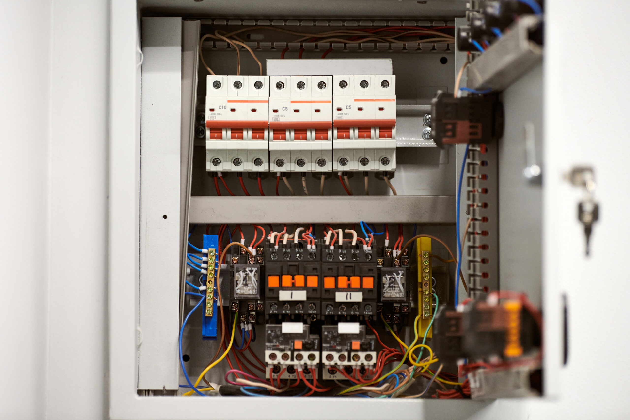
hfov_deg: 14.2
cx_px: 315
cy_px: 210
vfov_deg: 9.5
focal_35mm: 145
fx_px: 2537
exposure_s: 1/320
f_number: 2.8
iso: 1000
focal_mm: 145
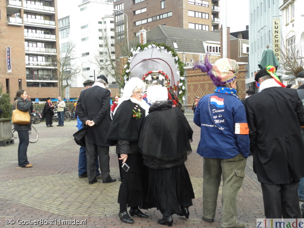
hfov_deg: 33.2
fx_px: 509
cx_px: 152
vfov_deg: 25.2
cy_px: 114
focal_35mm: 58
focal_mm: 10.3
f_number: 3.5
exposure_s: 1/90
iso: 64
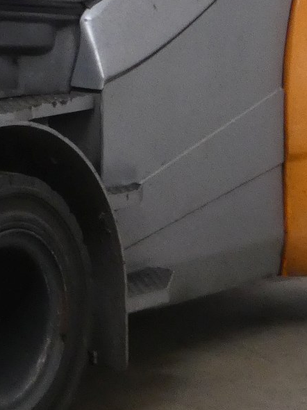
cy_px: -273
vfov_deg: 10.7
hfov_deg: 8.3
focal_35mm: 175
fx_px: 2071
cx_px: -133
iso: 500
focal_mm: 7.8
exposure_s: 1/80
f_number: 3.7
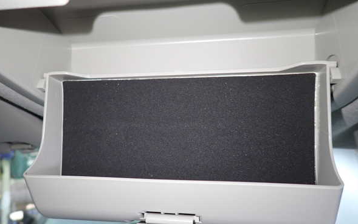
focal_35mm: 27
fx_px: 263
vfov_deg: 46.0
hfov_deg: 68.4
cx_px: 177
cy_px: 122
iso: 400
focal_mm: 4.5
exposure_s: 1/30
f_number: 2
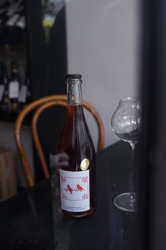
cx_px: 83
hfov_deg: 31.2
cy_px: 125
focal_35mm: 43
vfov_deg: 45.4
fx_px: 297
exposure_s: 1/100
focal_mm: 29
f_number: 3.2
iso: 320
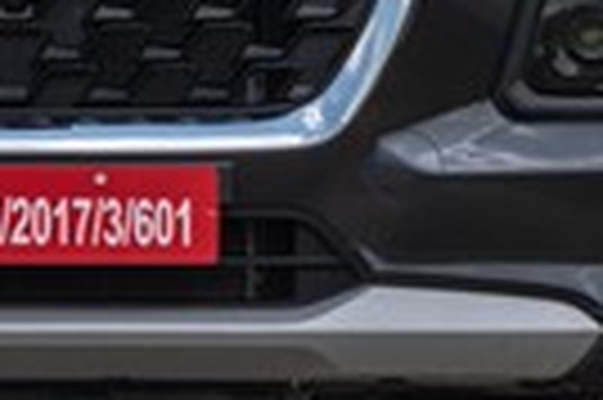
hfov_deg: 3.3
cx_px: 18
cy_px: -211
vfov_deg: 2.2
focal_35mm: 626
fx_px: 10473
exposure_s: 1/1000
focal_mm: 140
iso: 50
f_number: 2.8
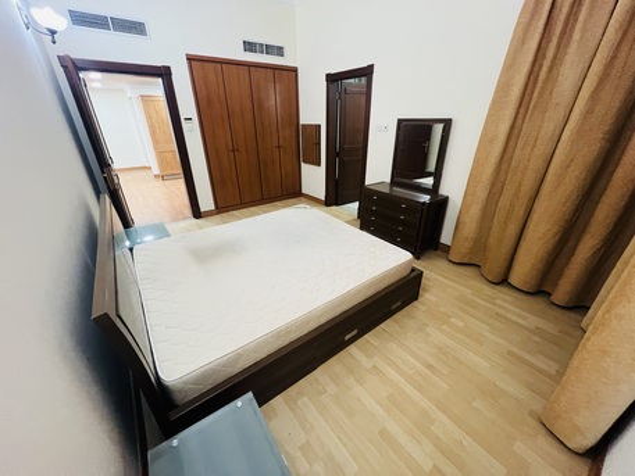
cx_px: 318
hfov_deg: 106.2
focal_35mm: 13
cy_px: 238
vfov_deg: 89.9
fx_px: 239
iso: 500
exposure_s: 1/50
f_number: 1.8
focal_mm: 1.57
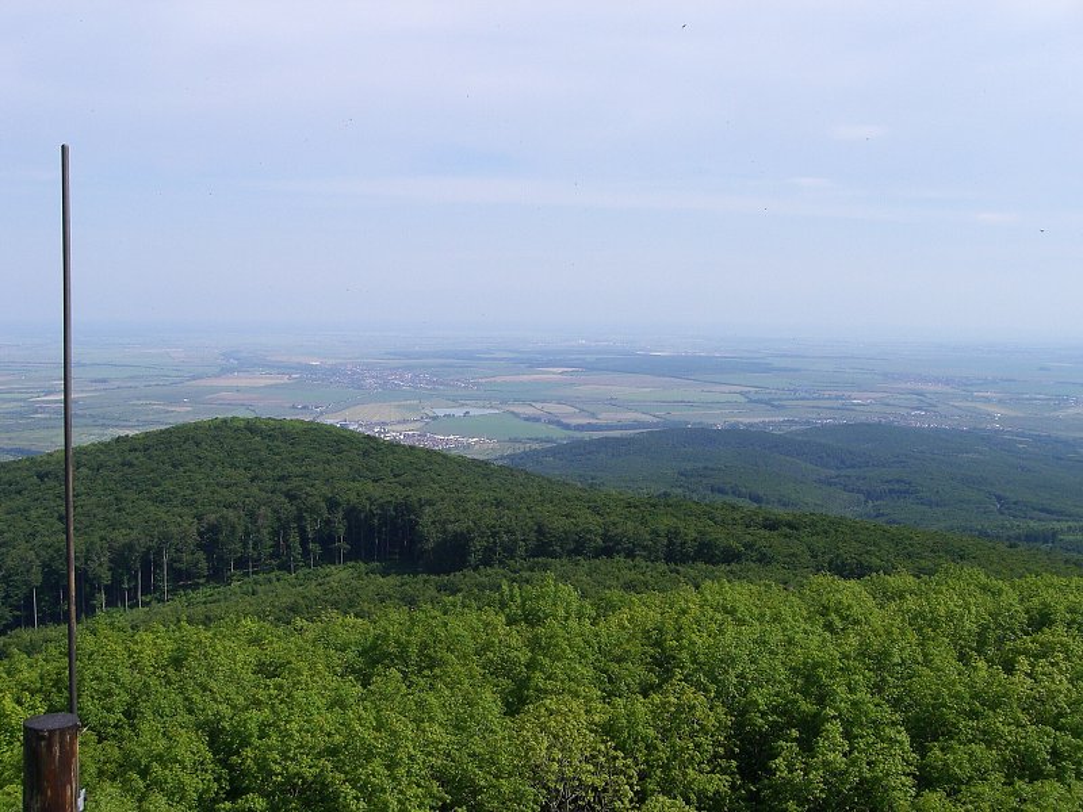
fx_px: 1189
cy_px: 406
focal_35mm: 38
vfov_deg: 37.7
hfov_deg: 49.0
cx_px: 542
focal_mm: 6.3
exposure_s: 1/640
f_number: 4.4
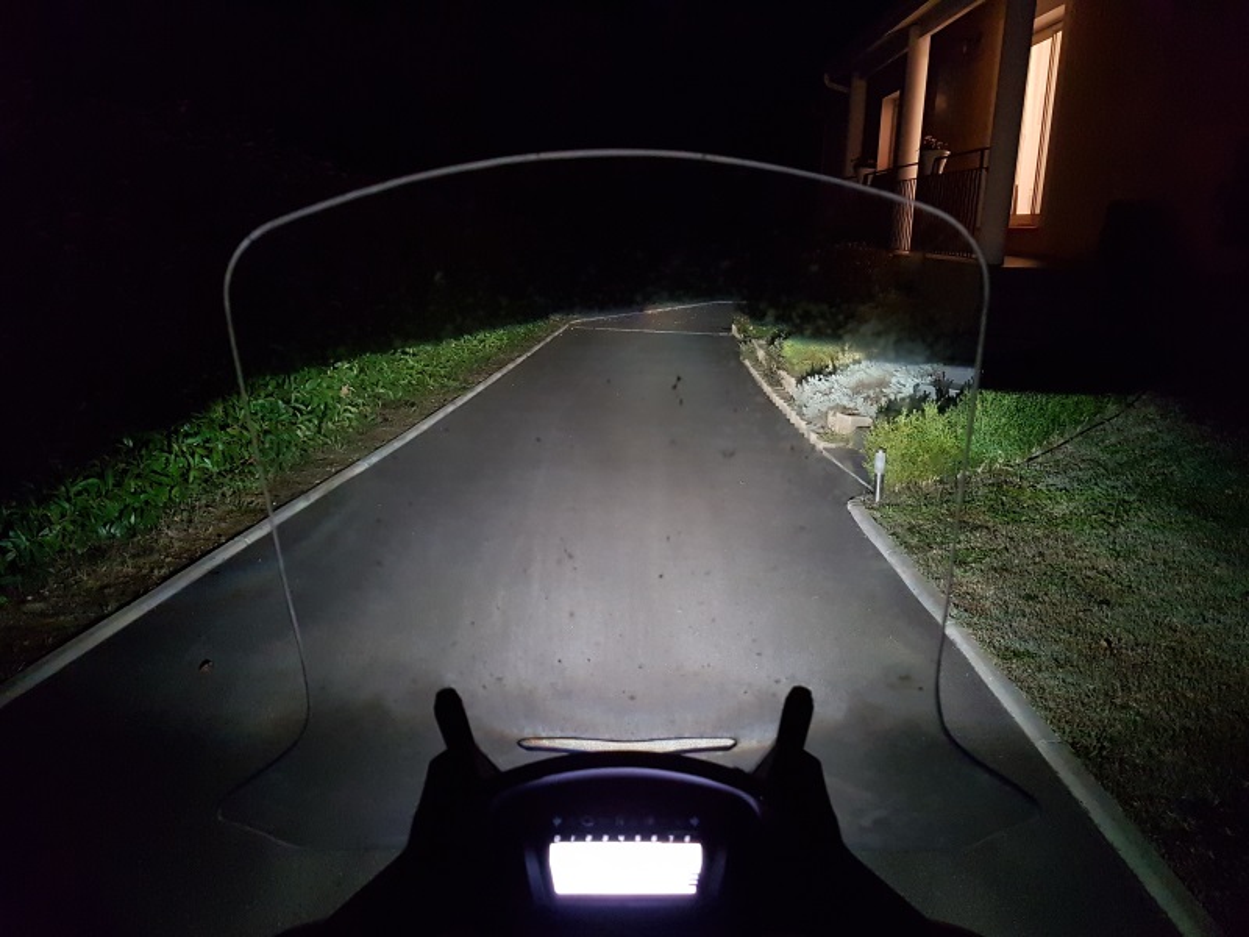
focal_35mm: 26
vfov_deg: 53.1
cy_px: 468
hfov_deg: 67.3
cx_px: 624
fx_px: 938
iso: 320
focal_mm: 4.2
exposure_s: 1/10
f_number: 1.7
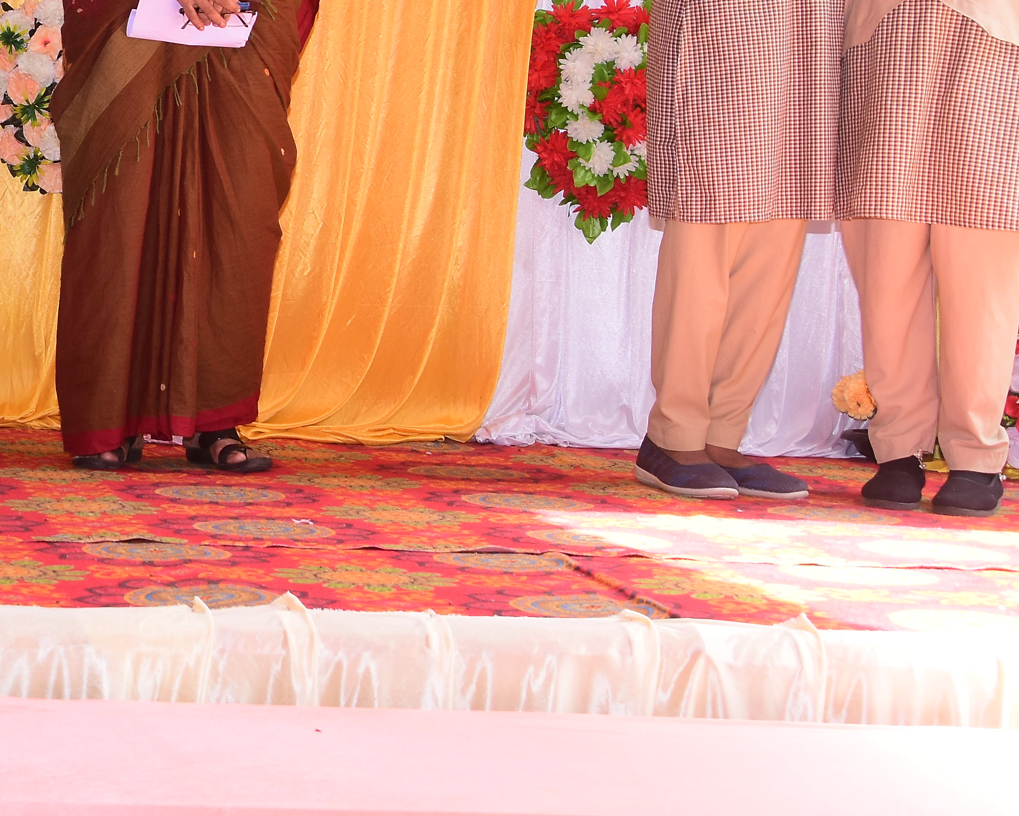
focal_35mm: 120
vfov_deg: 12.8
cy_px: 108
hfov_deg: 15.6
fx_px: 3619
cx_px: -111
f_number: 7.1
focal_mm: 34
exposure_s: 1/125
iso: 320
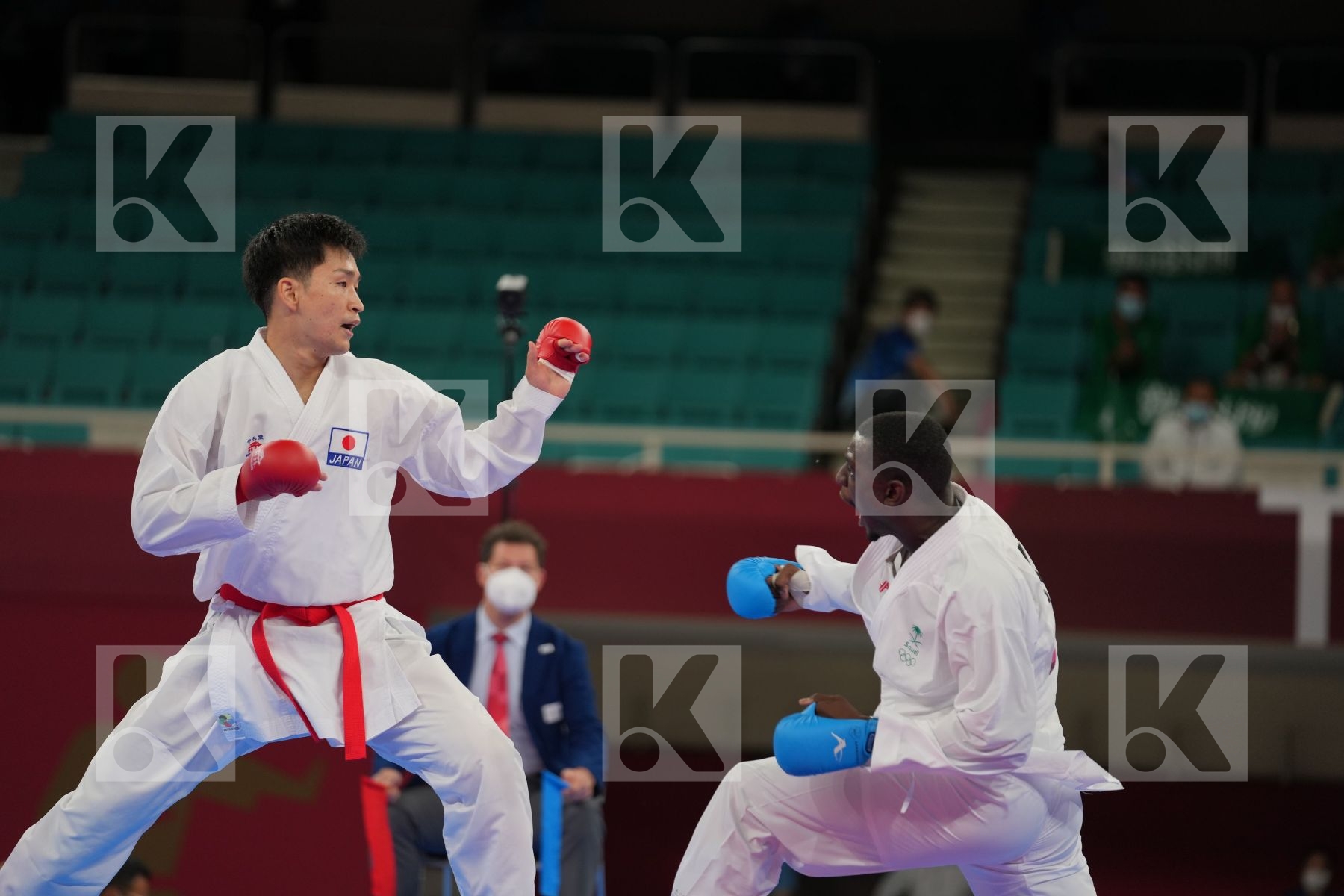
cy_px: 448
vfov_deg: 7.5
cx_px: 672
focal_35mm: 184
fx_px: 6869
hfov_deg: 11.2
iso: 500
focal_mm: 184
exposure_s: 1/1000
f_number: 2.8
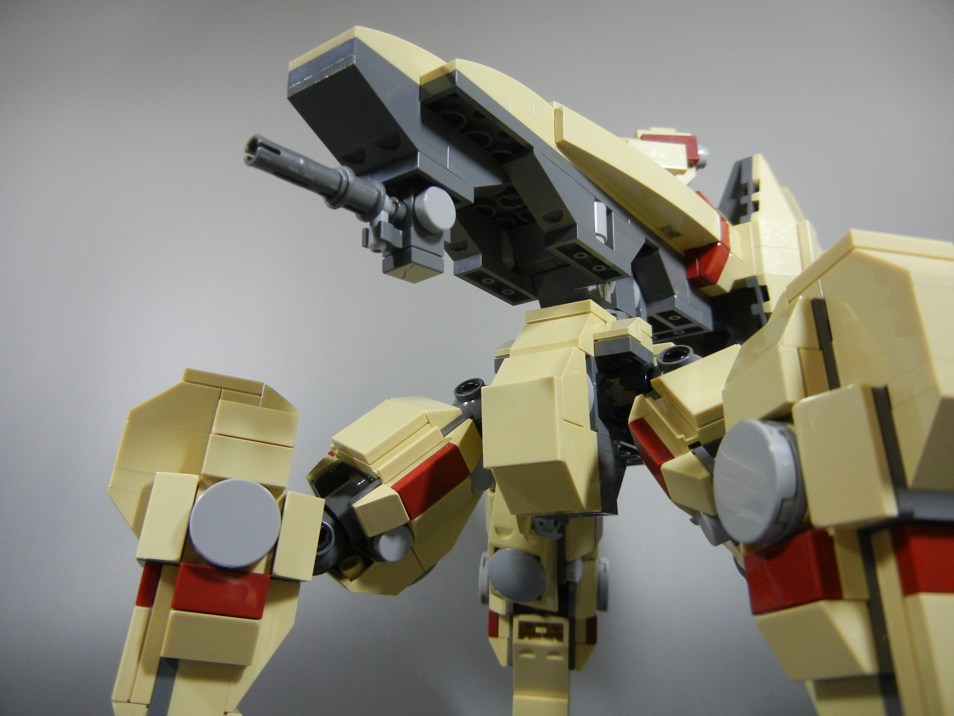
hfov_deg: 60.0
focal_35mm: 30
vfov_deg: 46.8
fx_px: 827
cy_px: 358
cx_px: 477
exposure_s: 1/60.1
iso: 400
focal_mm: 5.4
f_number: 3.5
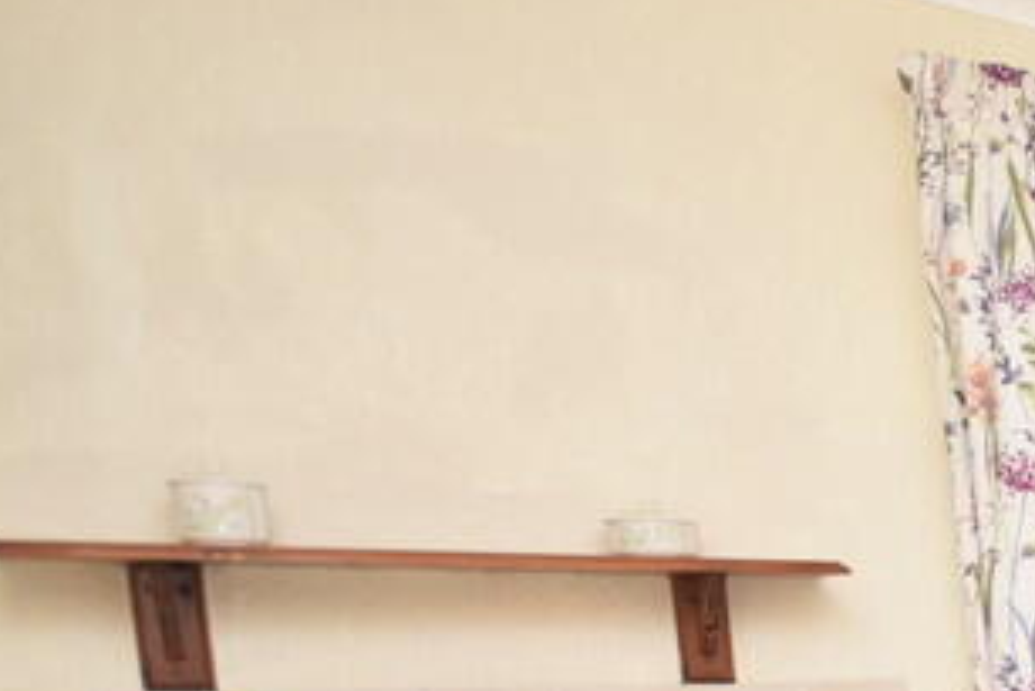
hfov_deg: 24.9
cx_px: 1703
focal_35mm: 50
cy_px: 895
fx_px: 1438
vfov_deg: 23.8
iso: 800
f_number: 4
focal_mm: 10
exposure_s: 1/125
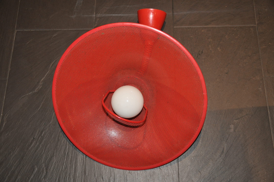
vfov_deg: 34.1
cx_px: 137
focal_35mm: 39
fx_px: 296
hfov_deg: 49.6
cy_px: 91
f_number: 4
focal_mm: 26
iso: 800
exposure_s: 1/60
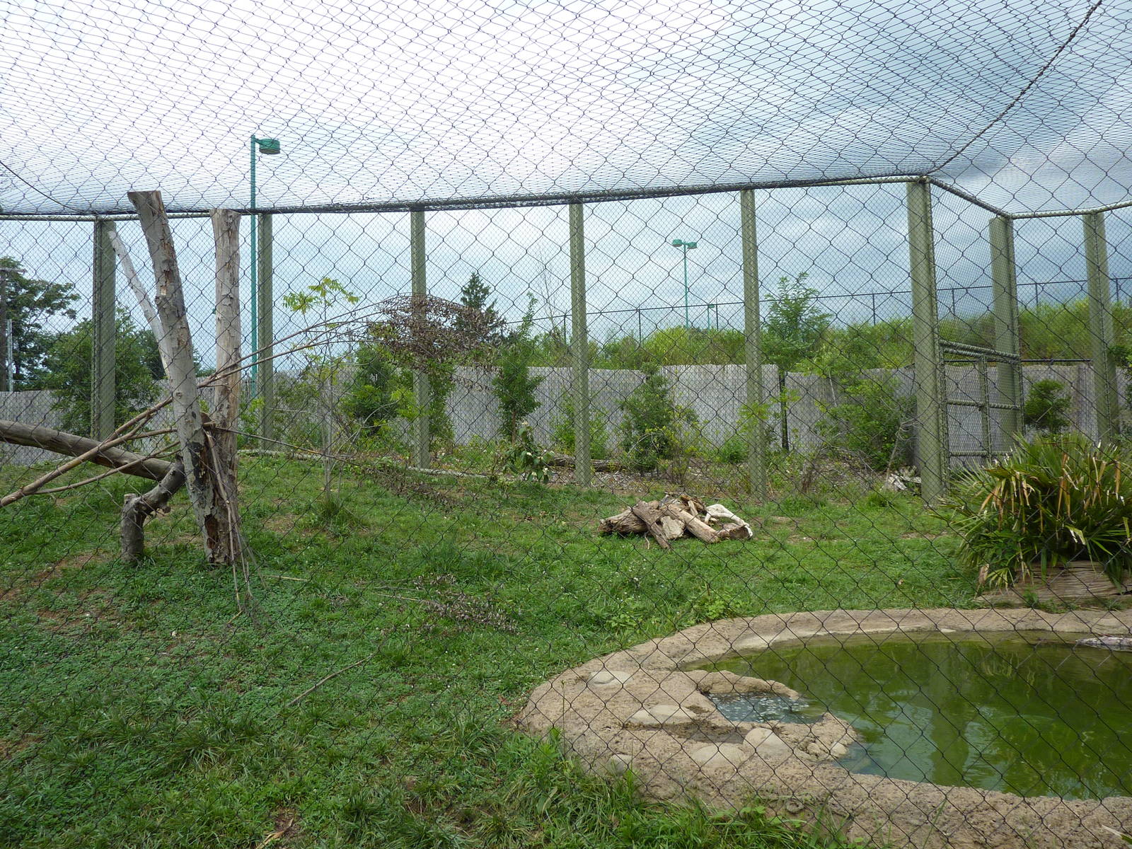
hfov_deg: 69.4
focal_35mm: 25
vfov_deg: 54.9
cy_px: 424
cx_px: 566
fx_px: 818
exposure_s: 1/500
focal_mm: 4.1
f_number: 3.5
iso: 80
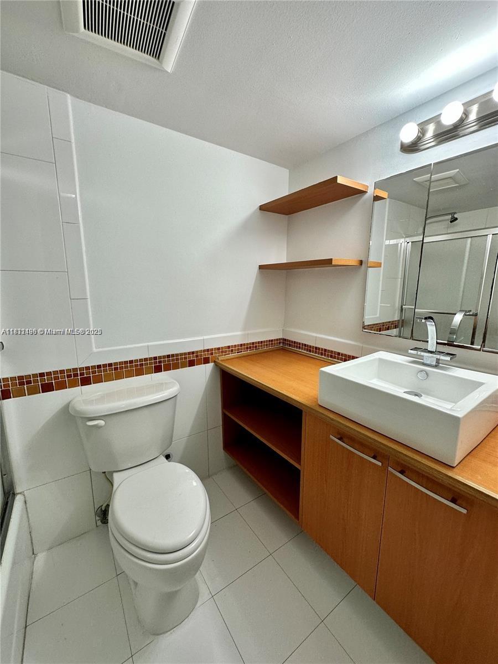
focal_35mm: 14
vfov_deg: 102.1
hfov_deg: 85.7
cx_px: 249
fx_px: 269
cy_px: 332
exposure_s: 1/120
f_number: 2.2
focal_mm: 2.22
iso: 100
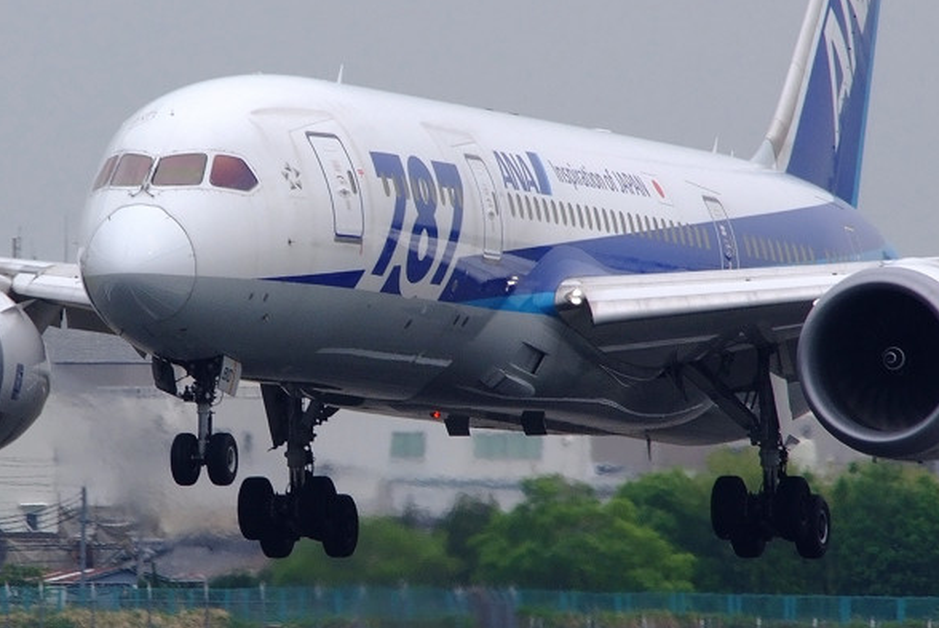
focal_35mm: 1097
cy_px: 220
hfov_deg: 1.9
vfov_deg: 1.3
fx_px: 28634
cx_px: 315
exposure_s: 1/450
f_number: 14
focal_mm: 420
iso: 500
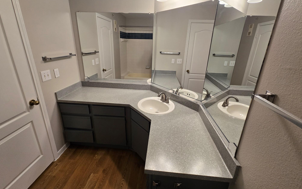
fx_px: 115
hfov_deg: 105.3
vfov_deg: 78.3
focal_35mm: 14
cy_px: 82
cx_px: 152
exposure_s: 1/60
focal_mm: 2.2
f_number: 2.2
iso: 160
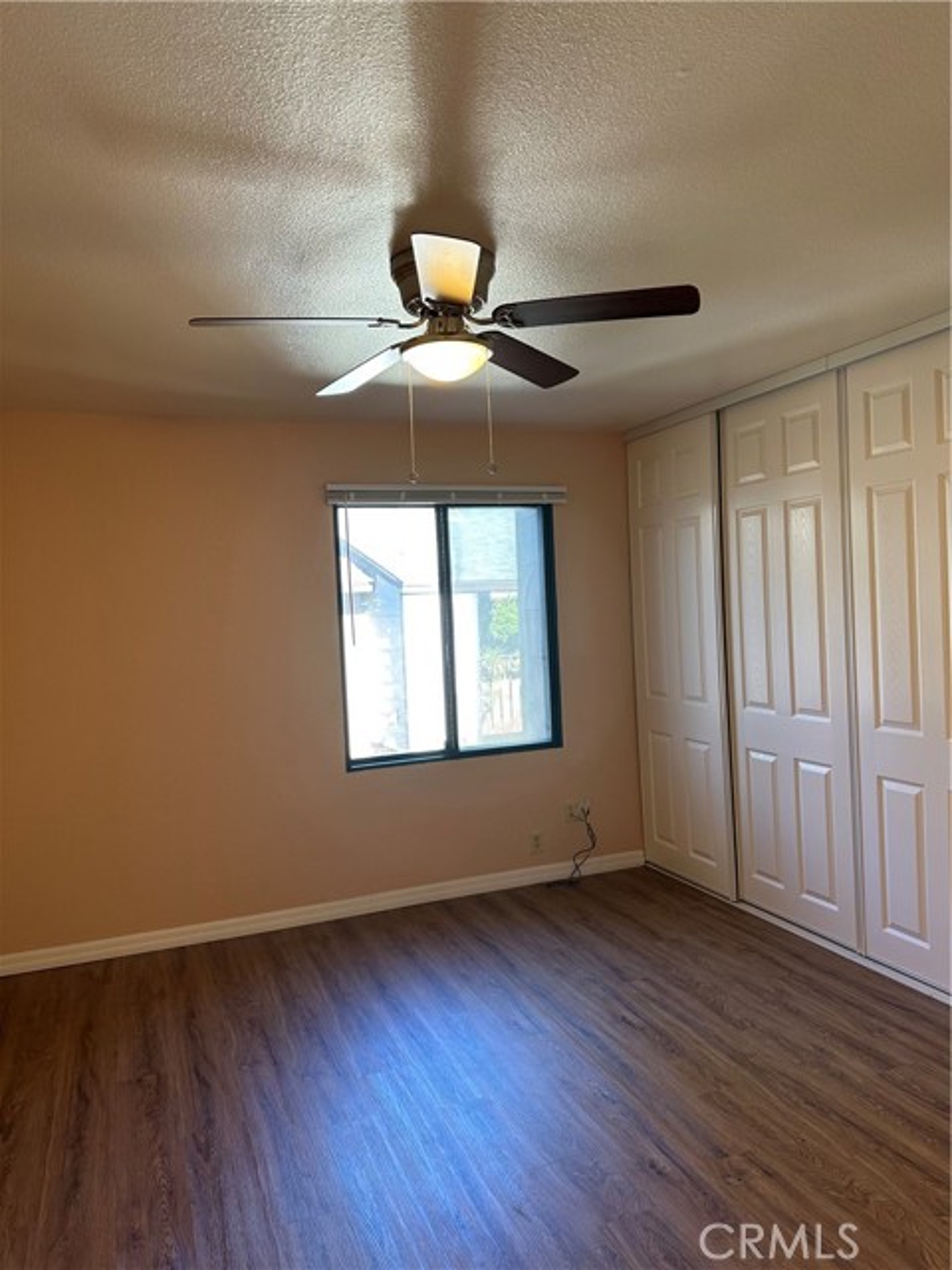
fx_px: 880
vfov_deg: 71.6
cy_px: 635
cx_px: 476
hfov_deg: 56.8
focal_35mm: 24
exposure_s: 1/60
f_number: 1.78
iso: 125
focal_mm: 6.86
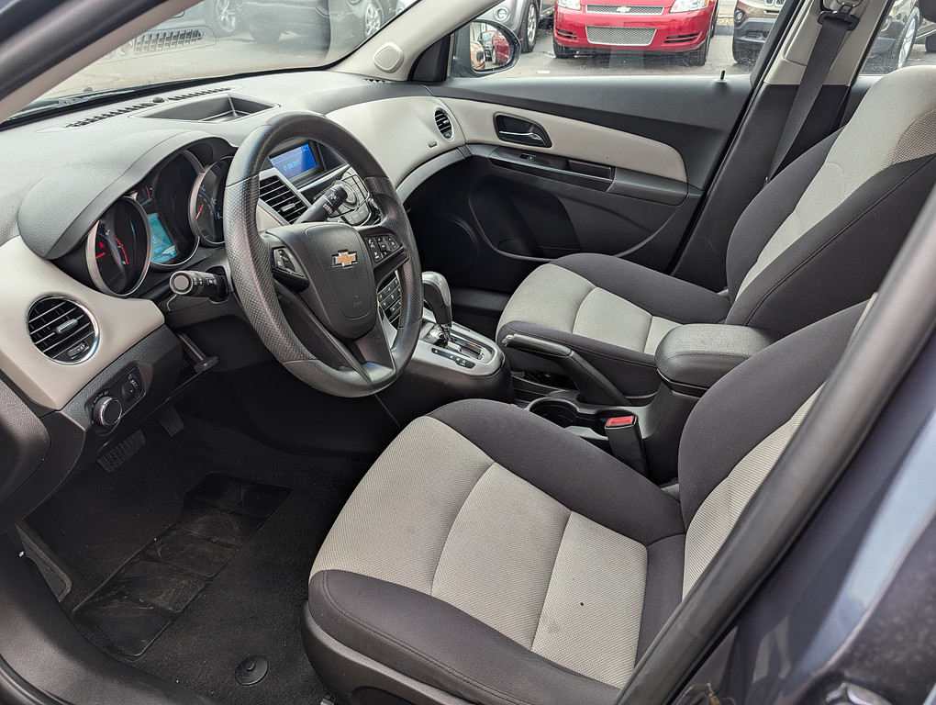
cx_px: 468
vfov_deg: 56.9
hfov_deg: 71.5
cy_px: 352
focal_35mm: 24
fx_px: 650
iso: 19
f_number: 1.68
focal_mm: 6.9
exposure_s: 1/106
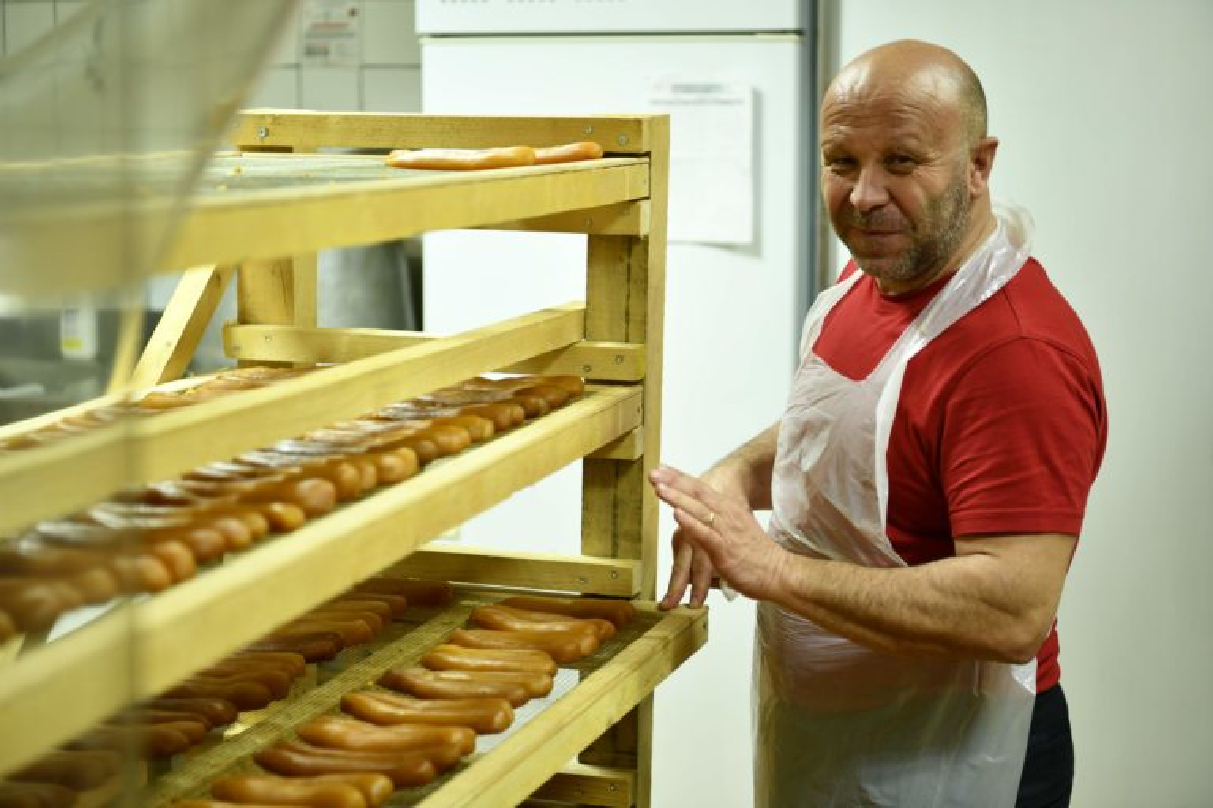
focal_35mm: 62
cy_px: 404
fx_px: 2089
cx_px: 606
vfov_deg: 21.9
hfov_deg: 32.4
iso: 900
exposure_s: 1/60
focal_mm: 62
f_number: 3.2
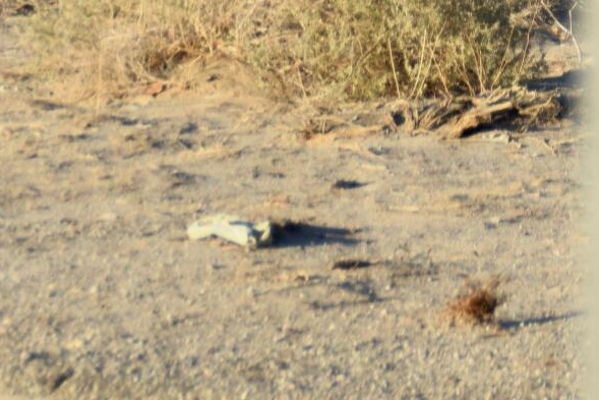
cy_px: -489
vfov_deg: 2.4
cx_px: -26
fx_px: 9528
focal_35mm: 573
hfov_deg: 3.6
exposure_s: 1/800
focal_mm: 75
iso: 200
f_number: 7.1
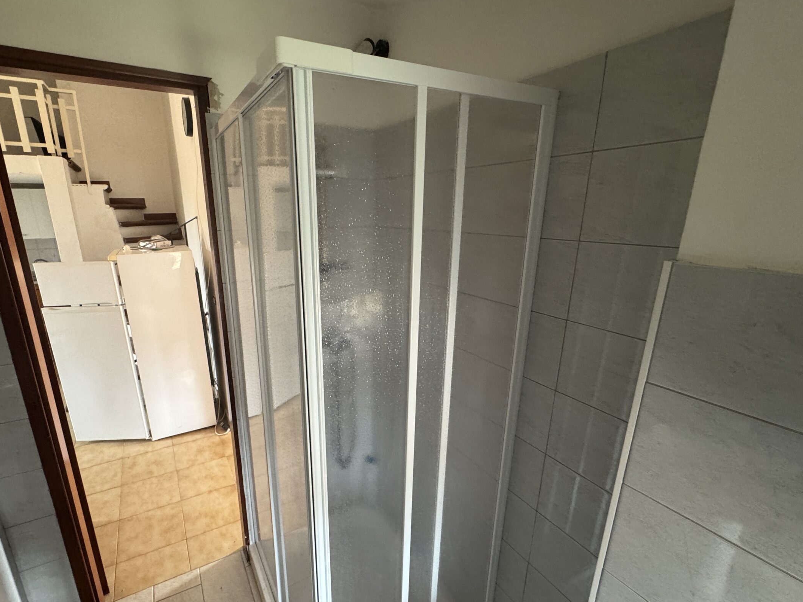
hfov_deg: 90.7
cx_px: 358
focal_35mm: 17
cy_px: 324
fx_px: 394
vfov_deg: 74.6
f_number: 2.2
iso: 400
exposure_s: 1/60
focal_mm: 2.22
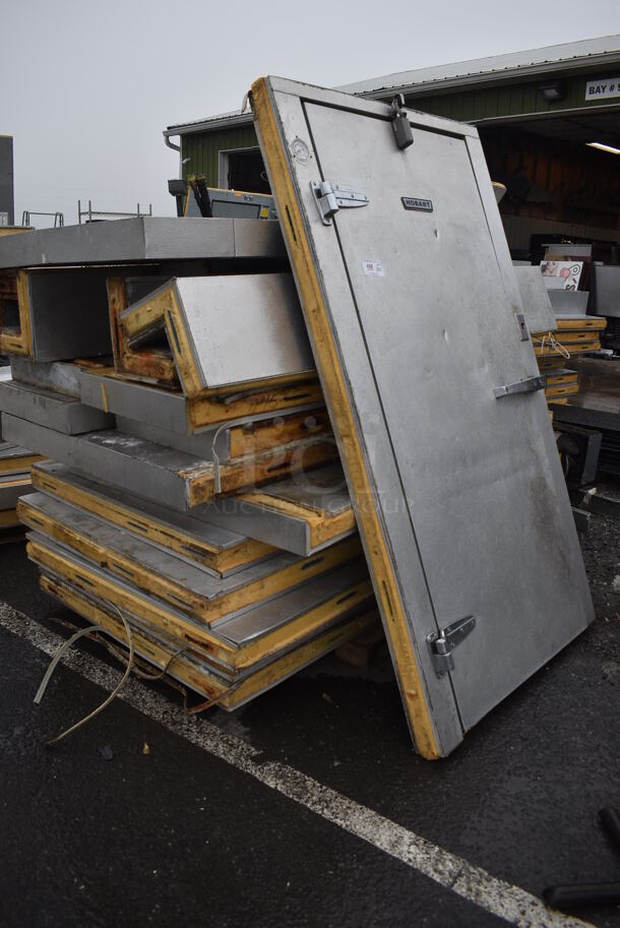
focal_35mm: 27
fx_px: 696
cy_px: 464
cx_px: 310
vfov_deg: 67.3
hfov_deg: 48.0
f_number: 5.6
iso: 250
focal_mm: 18
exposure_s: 1/250
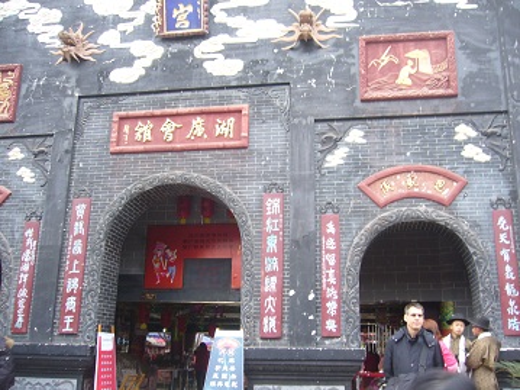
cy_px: 195
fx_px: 526
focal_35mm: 35
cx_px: 260
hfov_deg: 52.6
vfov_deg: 40.7
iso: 80
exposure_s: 1/40
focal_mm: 5.8
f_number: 2.8
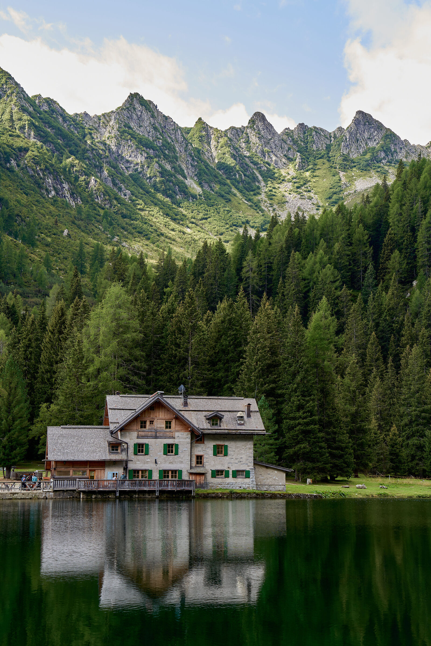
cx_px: 216
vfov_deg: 32.9
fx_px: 1095
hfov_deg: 22.3
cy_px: 323
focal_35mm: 61
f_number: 8
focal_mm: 61
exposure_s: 1/80
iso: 320
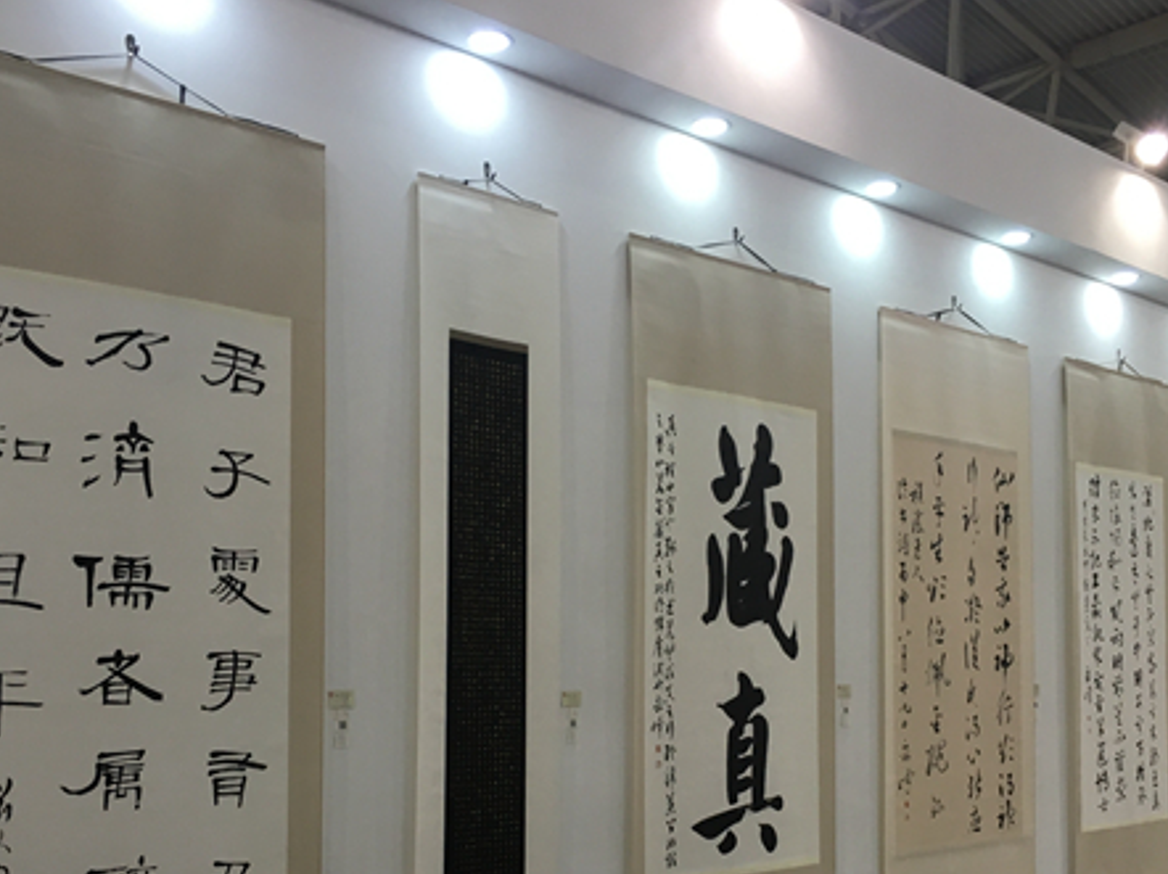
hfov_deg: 44.7
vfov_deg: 33.9
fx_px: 1416
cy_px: 610
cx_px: 671
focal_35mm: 42
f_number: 2.2
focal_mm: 4.15
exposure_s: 1/33
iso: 40
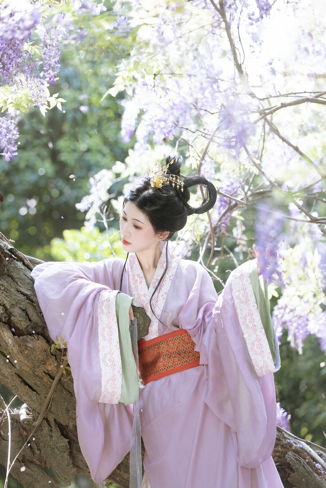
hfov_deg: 11.4
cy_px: 244
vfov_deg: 17.1
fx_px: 1630
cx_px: 163
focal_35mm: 120
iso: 200
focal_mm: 120
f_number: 2.8
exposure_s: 1/400
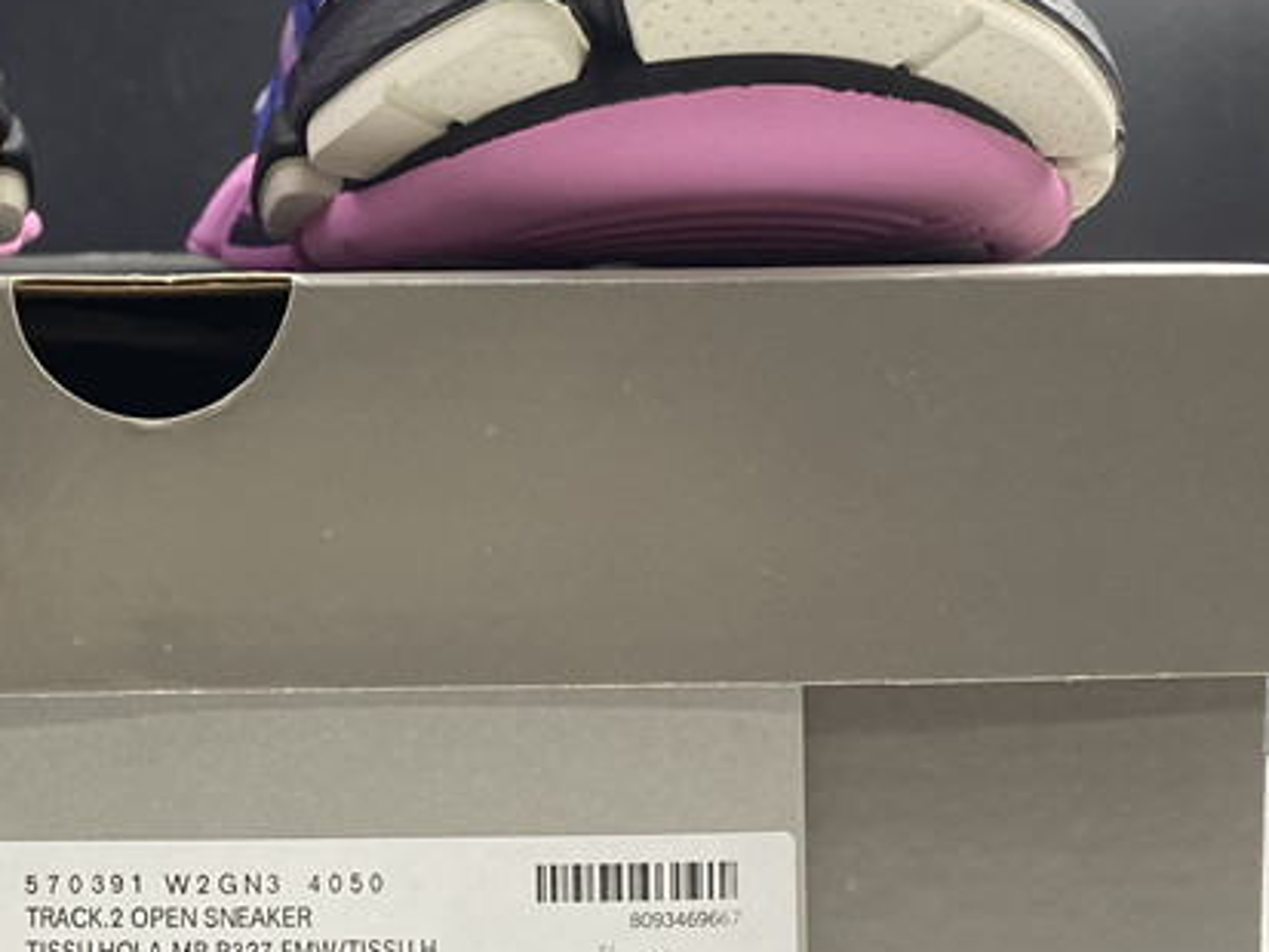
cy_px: 347
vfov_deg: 23.2
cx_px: 135
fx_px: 2310
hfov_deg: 29.5
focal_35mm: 63
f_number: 1.8
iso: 125
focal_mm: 4.25
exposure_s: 1/87
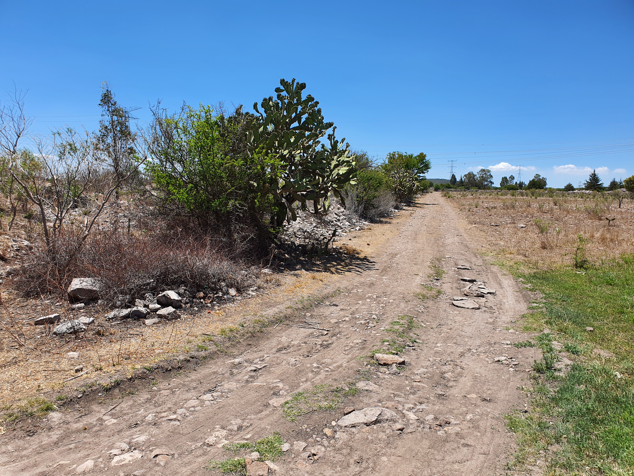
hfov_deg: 67.3
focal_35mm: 26
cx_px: 317
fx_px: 476
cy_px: 238
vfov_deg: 53.1
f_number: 2.4
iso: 50
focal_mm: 4.3
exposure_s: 1/1344
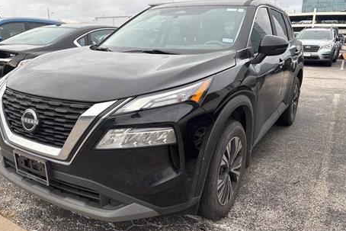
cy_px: 117
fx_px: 288
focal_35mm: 30
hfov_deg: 61.8
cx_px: 159
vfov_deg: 43.6
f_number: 1.6
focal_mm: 5.96
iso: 40
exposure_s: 1/240
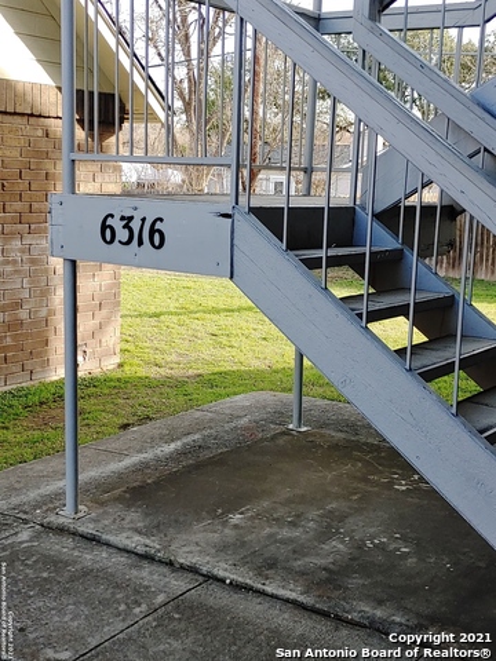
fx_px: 879
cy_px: 330
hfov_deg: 31.5
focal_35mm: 46
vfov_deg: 41.2
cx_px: 248
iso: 50
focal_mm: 4.36
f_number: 1.8
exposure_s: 1/283
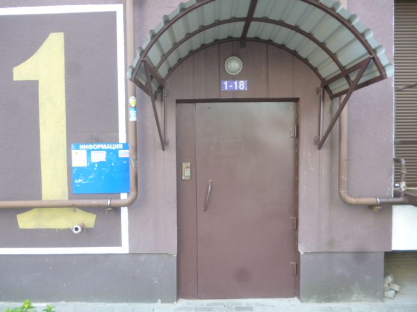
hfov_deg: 63.4
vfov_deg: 49.7
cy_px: 156
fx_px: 337
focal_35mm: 28
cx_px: 208
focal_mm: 5
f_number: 3.1
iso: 200
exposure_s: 1/60
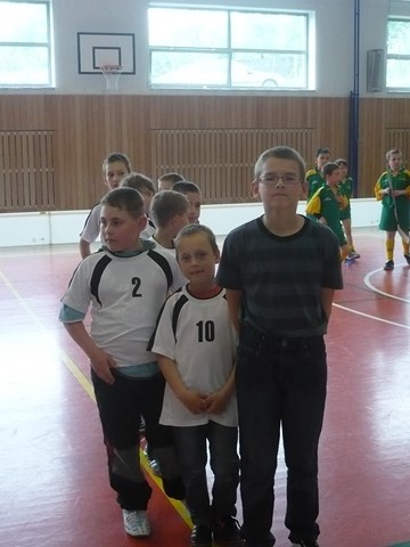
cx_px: 205
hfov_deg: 29.7
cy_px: 274
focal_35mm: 49
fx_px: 774
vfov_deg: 38.9
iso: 400
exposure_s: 1/160
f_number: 2.9
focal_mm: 6
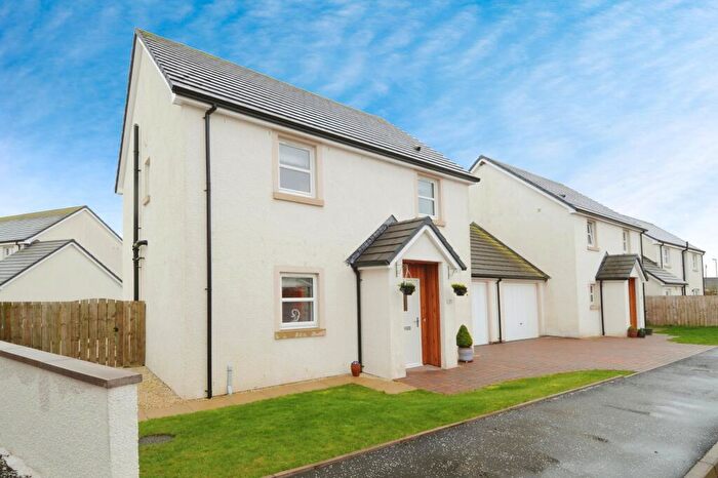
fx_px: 359
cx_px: 359
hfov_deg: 90.0
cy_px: 239
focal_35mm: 18
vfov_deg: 67.3
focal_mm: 12
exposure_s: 1/25
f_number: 7.1
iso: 200
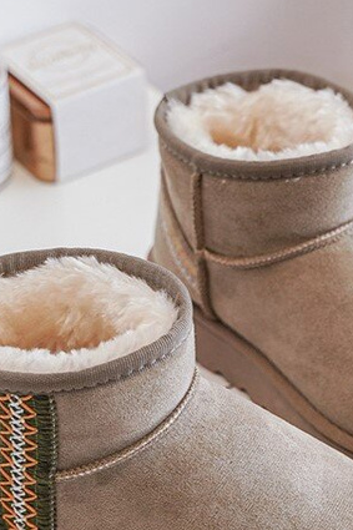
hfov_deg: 16.4
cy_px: 337
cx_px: 223
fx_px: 1222
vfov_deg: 24.4
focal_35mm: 83
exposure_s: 1/100
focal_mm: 47
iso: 500
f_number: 4
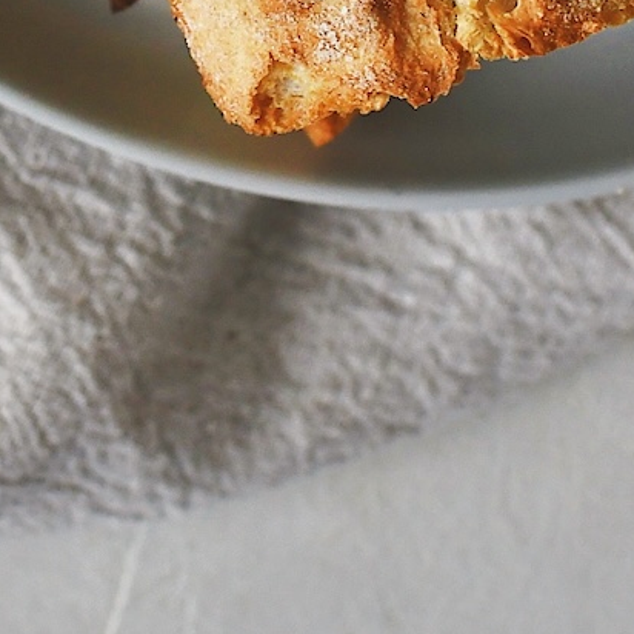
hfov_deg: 9.0
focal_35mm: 193
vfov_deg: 8.7
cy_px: -477
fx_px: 3999
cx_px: 134
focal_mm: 35
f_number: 5
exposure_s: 1/100
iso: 640
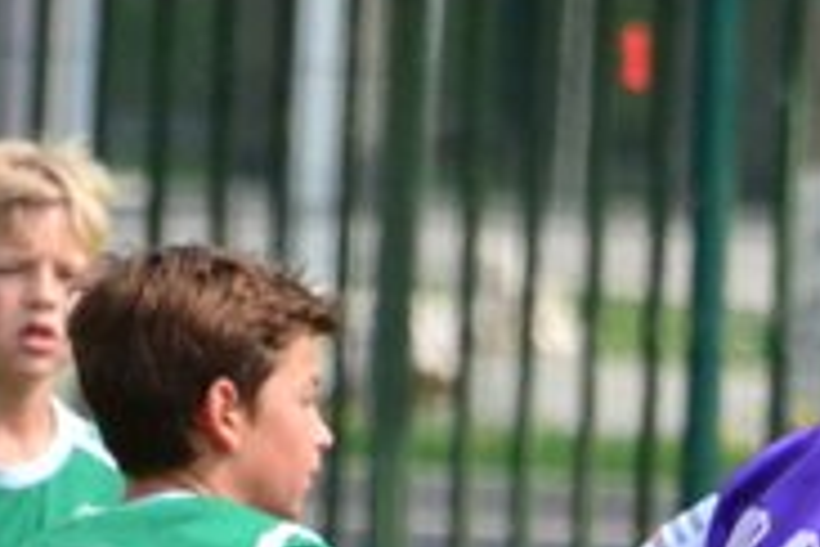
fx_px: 50403
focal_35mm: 2213
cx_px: 887
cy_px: 1143
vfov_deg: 0.6
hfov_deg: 0.9
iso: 2500
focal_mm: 300
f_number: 8
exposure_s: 1/4000
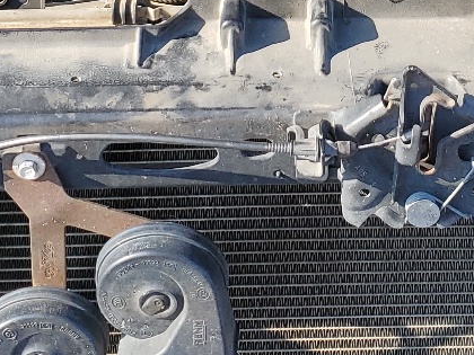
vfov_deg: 14.3
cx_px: 357
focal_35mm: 99
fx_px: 1356
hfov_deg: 19.7
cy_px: -123
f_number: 1.5
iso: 50
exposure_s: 1/833
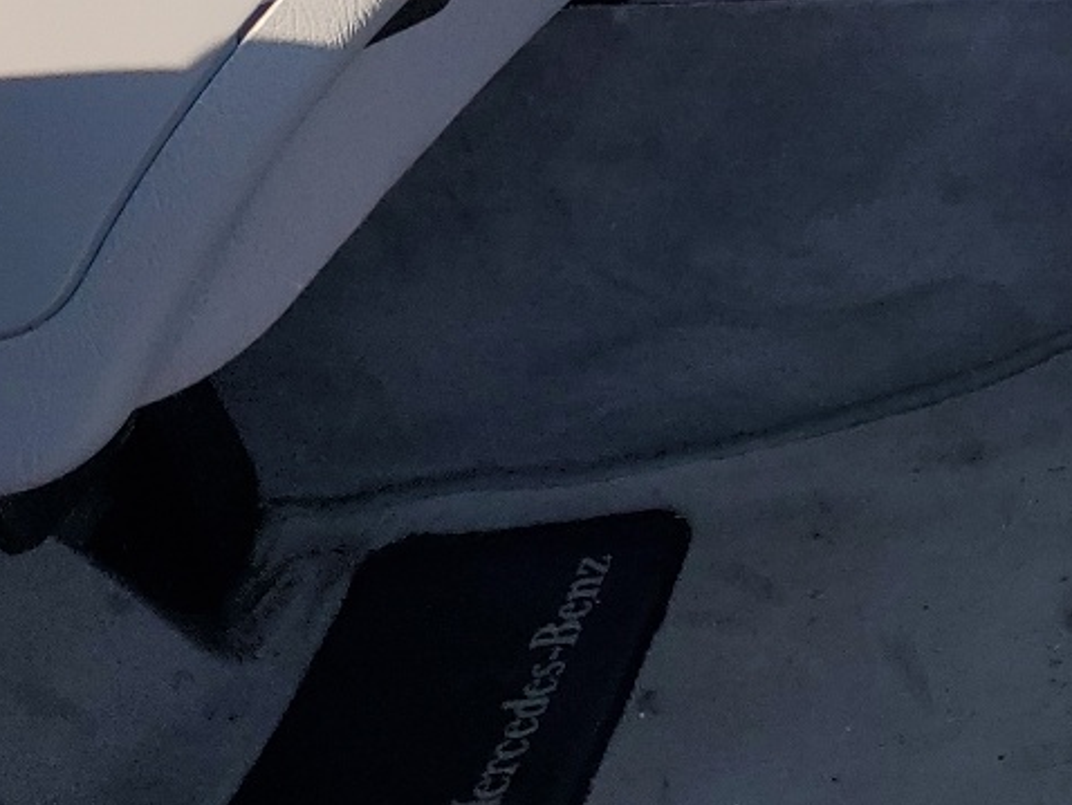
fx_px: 2696
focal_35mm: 87
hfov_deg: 19.9
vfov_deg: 16.0
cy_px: -271
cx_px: 1536
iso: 50
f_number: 1.5
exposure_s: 1/1250
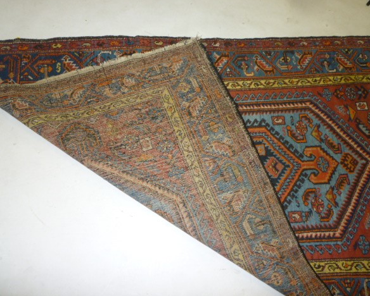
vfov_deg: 47.2
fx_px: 340
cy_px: 146
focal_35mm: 31
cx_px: 182
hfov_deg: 57.1
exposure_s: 1/30
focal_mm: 5.2
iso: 125
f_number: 3.3
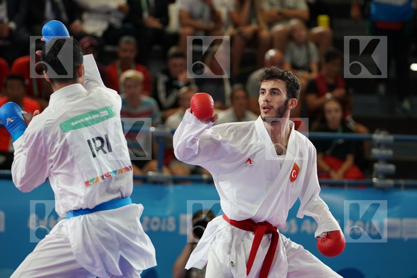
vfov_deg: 5.9
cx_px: 208
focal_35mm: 231
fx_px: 2676
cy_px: 139
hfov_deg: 8.9
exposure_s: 1/1000
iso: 1600
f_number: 2.8
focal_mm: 154
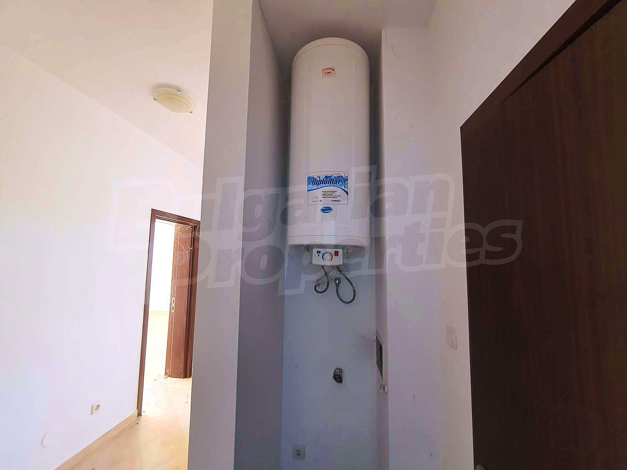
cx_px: 314
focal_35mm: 13
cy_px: 235
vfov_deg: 89.9
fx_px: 235
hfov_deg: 106.2
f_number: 2.2
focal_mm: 1.8
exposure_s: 1/50
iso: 100
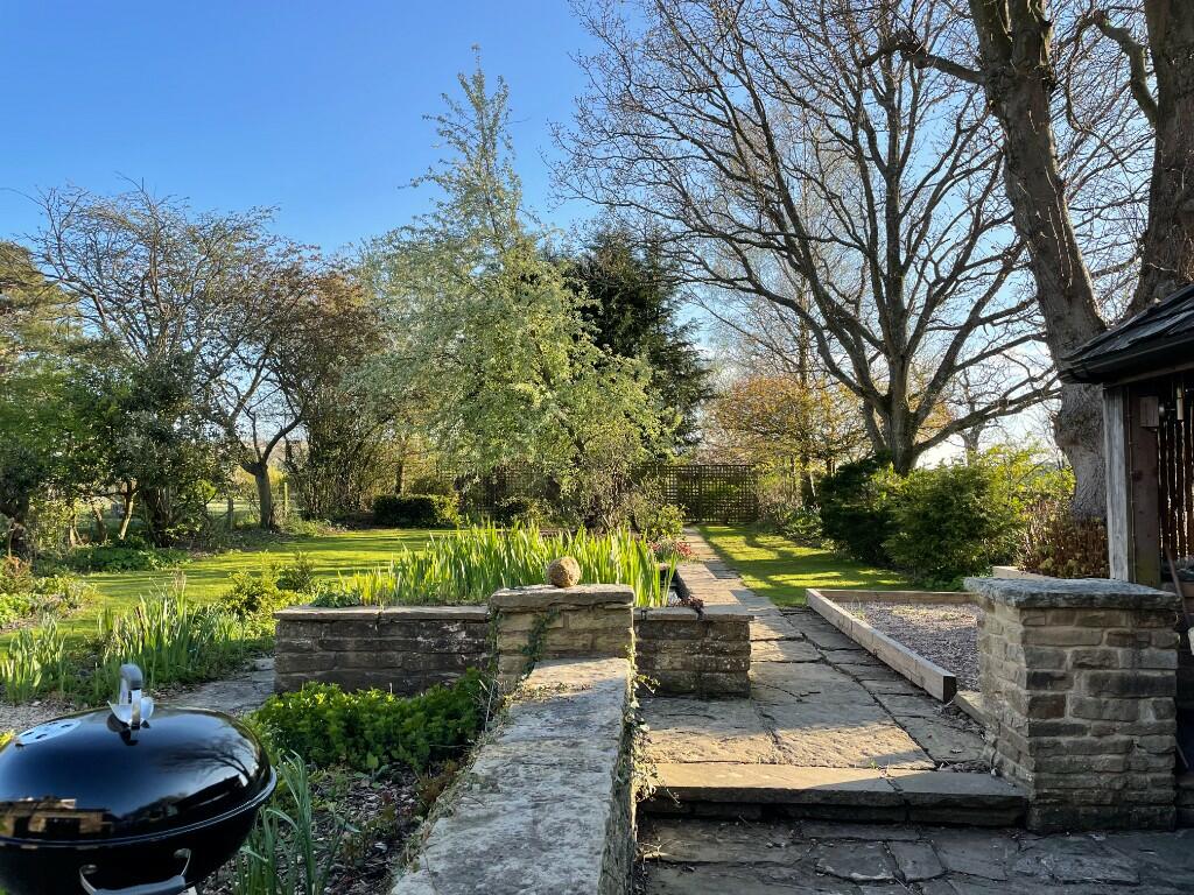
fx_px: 897
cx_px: 597
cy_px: 448
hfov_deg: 67.3
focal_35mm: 26
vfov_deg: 53.1
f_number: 1.6
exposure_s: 1/1052
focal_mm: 4.2
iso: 32
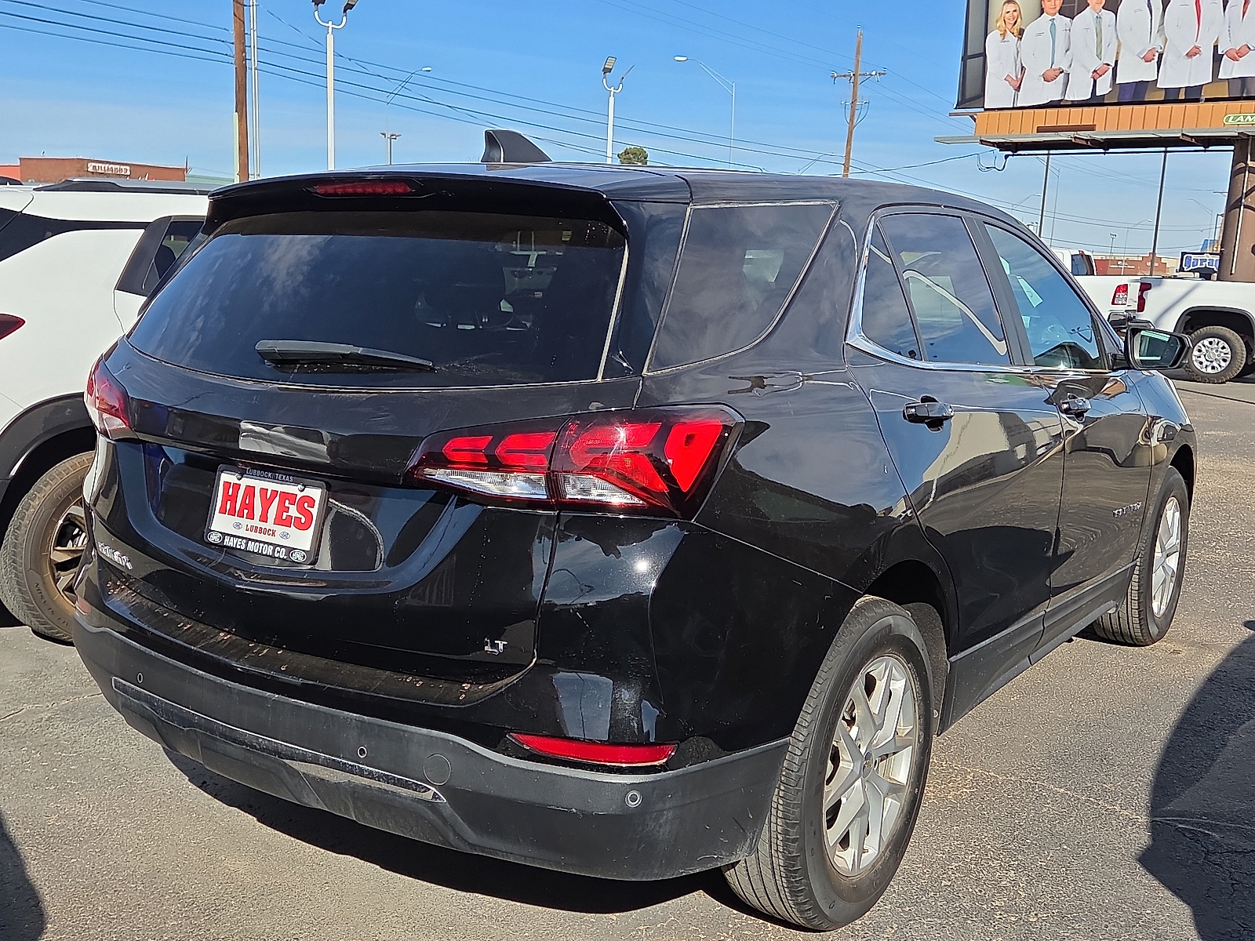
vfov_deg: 41.8
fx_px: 1233
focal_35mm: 34
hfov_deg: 54.0
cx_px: 628
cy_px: 470
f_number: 1.8
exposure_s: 1/2000
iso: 25
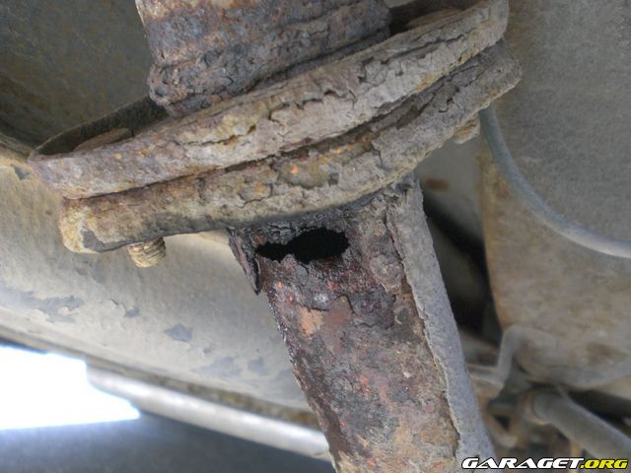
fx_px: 693
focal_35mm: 38
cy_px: 236
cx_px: 316
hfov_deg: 49.0
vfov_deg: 37.7
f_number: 3.1
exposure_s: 1/100
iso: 200
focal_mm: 6.3
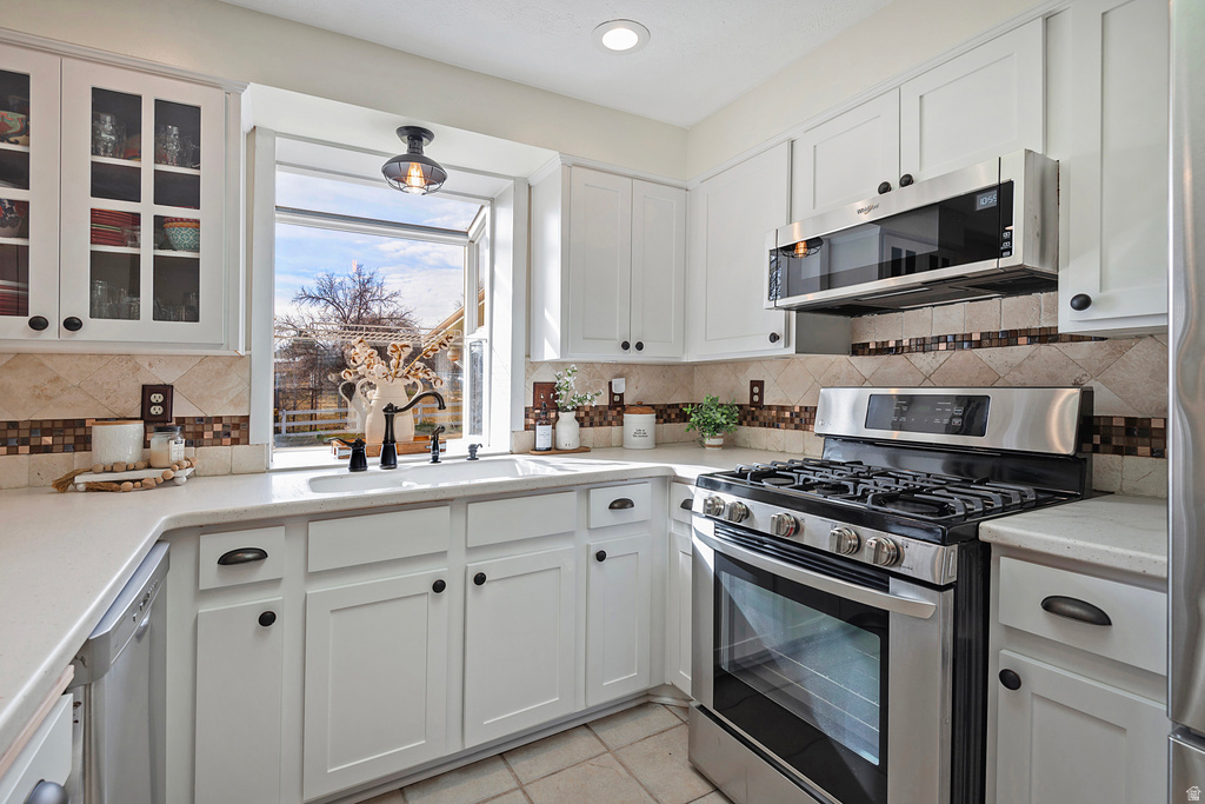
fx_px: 536
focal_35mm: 16
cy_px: 402
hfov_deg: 96.7
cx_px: 602
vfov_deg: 73.8
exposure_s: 1/30
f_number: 7.1
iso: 100
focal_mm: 16
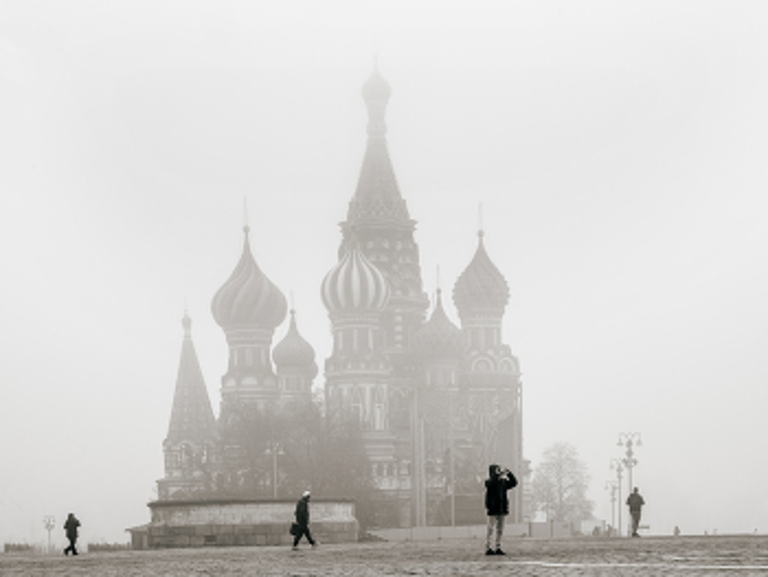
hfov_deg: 32.2
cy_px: 288
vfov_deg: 24.4
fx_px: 1332
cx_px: 384
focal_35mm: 60
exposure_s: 1/250
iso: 200
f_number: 6.3
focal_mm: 30
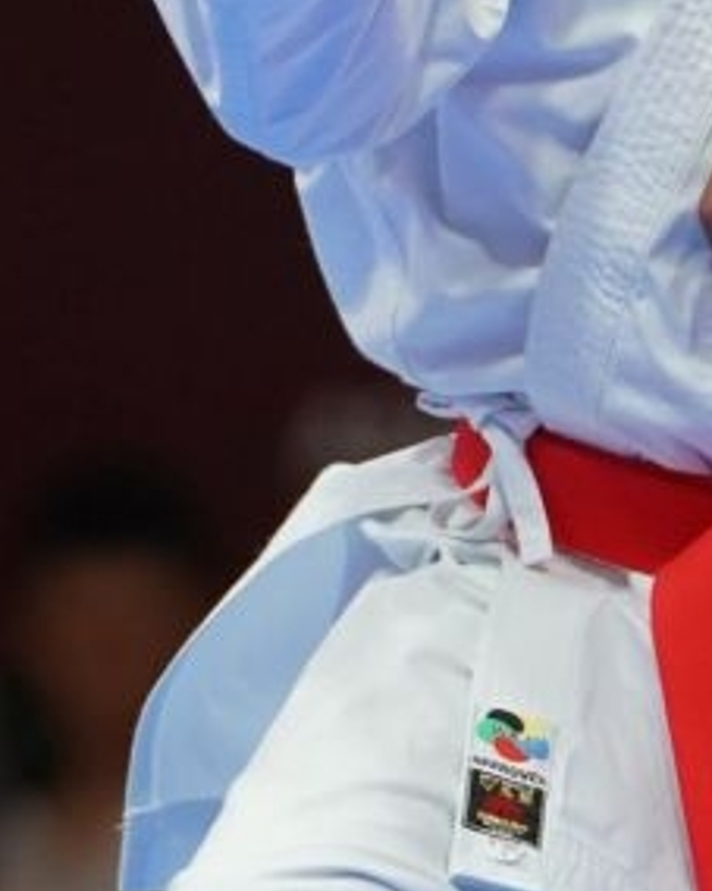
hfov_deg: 1.1
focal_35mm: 1439
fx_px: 37924
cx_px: 436
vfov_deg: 1.3
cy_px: 515
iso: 1250
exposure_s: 1/500
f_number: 4
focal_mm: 242
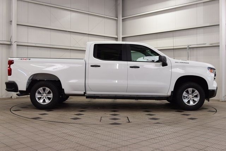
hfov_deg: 47.9
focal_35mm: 40
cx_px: 113
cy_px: 76
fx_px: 254
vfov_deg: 33.0
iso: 400
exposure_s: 1/30
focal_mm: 27
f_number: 7.1
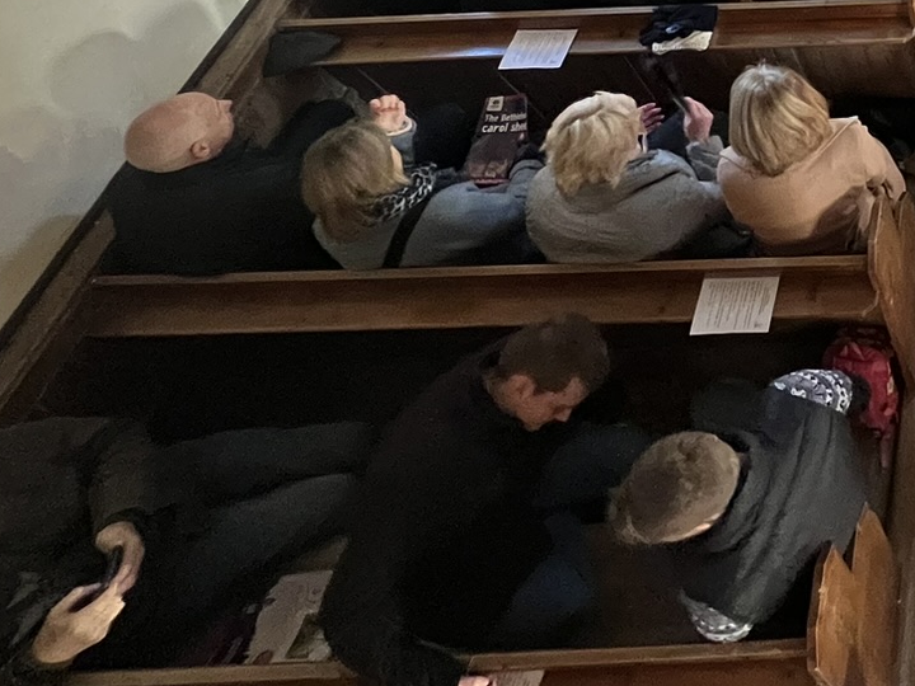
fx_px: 978
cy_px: -227
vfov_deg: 30.0
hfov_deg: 37.0
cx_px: 1120
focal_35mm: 37
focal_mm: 1.57
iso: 500
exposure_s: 1/50
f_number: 1.8
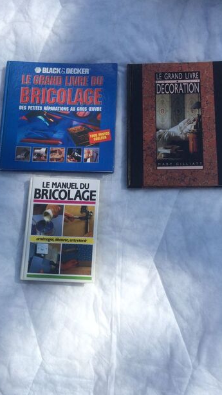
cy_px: 204
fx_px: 345
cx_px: 106
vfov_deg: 59.5
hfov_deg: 35.6
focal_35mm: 33
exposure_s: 1/1368
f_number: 2.2
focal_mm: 4.15
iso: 32
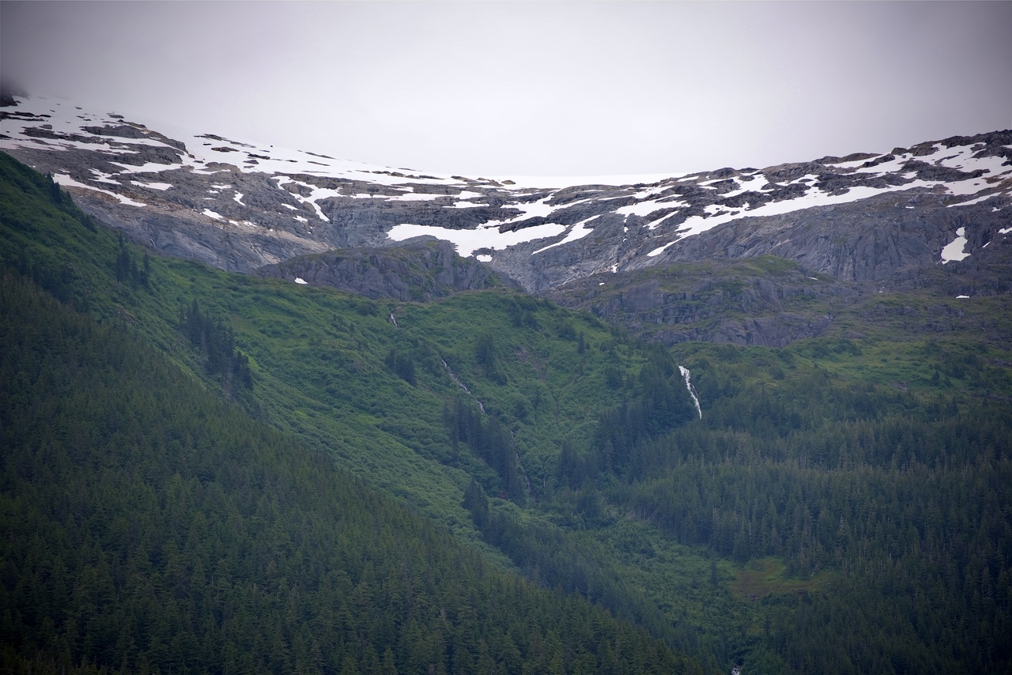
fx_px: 4639
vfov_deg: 8.3
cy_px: 338
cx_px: 506
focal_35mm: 165
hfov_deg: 12.4
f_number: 5
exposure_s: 1/400
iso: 125
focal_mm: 165
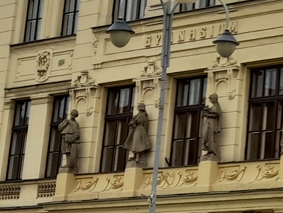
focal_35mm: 139
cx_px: 486
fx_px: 1137
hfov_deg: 13.0
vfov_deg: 10.6
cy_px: 11
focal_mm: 4.6
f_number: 2
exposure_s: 1/382
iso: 20
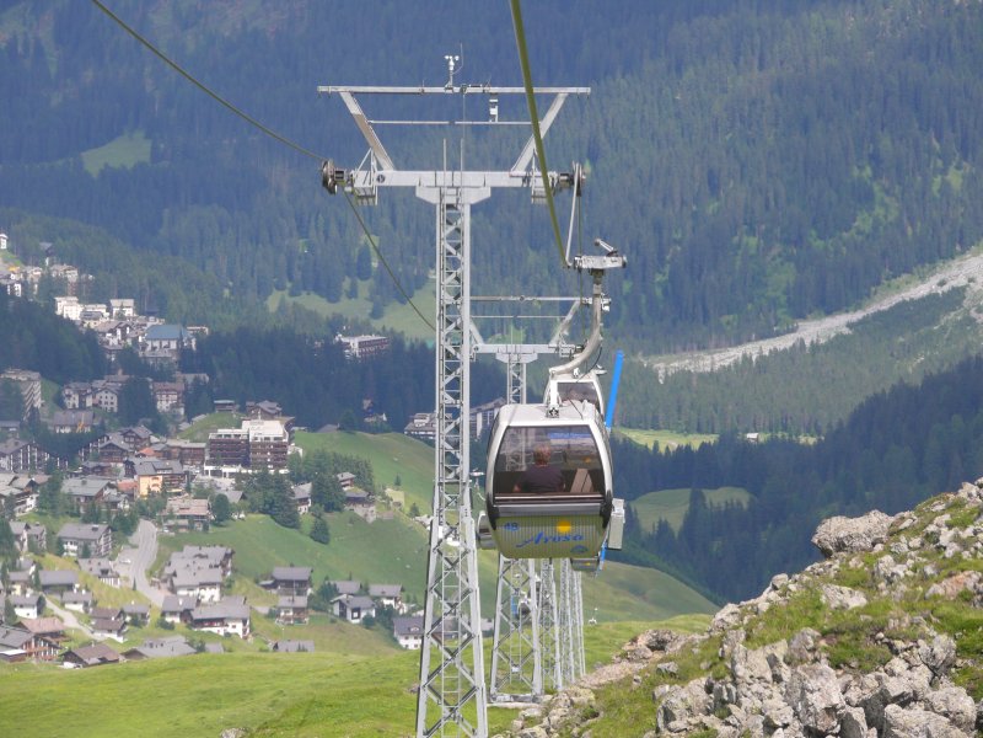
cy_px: 369
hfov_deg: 9.4
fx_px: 5963
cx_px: 492
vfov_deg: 7.1
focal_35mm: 210
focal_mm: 44.5
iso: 100
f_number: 5.6
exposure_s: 1/250
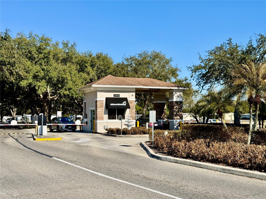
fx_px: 369
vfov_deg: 30.3
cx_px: 133
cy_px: 100
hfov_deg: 39.7
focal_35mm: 48
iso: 64
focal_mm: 6.76
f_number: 1.78
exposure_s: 1/4587
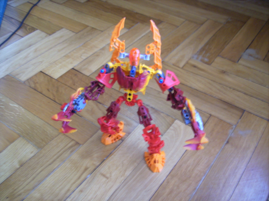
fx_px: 249
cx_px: 134
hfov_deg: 56.8
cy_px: 100
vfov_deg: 44.2
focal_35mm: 32
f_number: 2.8
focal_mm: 5.99
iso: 50
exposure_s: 1.1
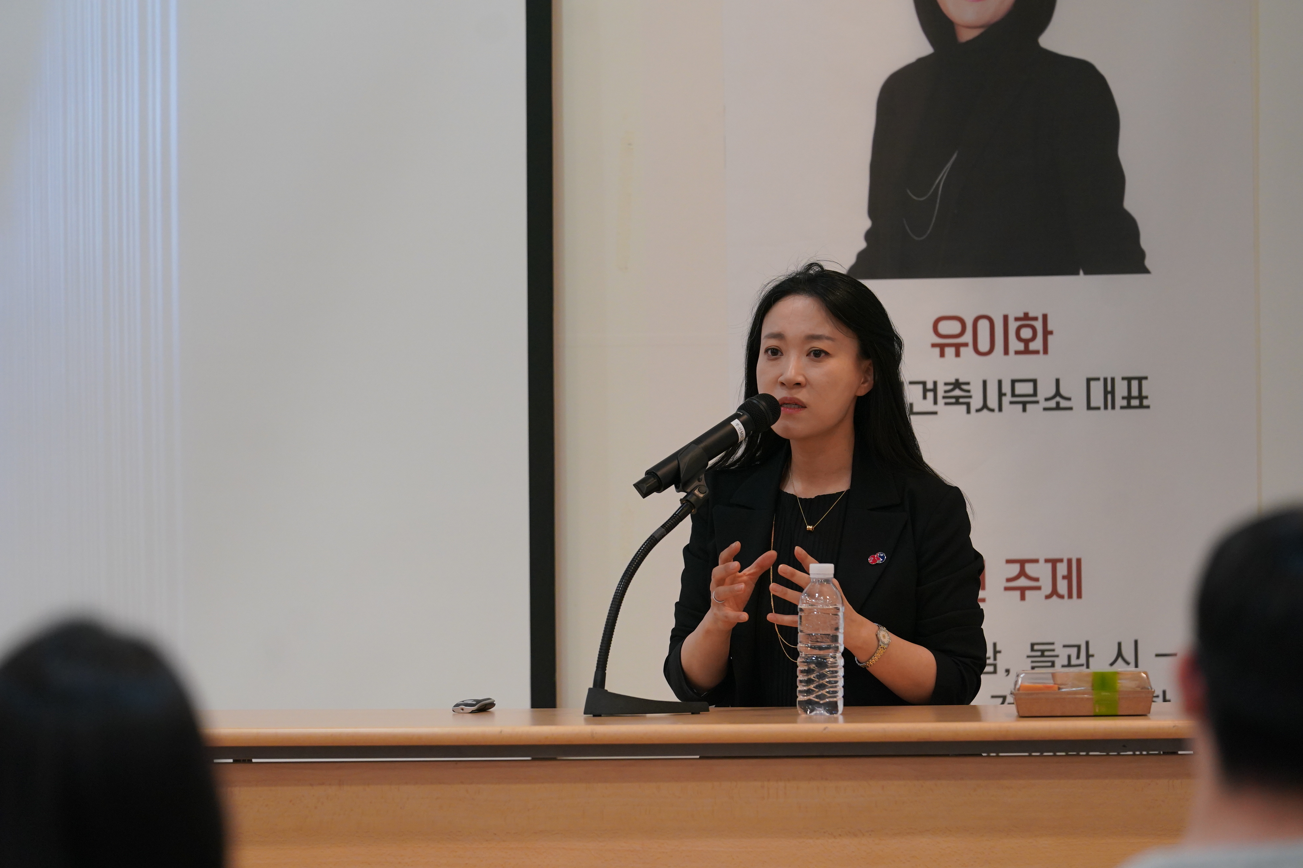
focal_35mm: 198
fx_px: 7166
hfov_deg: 10.4
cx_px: 652
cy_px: 434
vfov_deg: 6.9
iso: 2500
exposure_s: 1/200
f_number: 4
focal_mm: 198
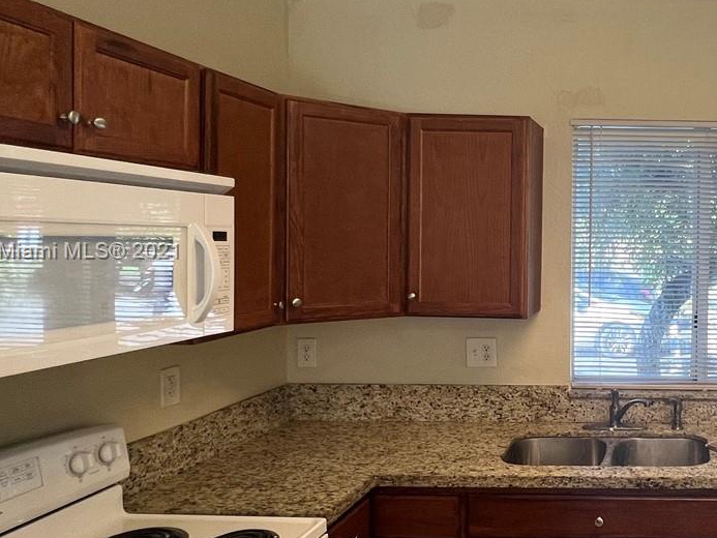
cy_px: 252
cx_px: 678
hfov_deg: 51.1
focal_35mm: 30
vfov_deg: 46.8
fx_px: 621
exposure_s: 1/120
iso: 100
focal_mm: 1.57
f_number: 1.8
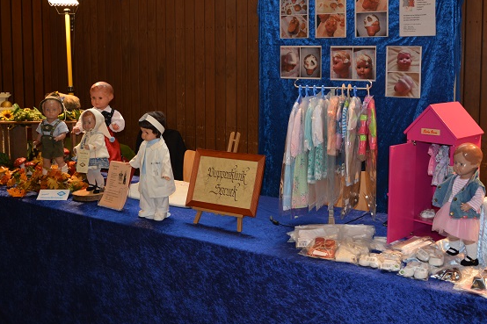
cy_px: 113
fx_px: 527
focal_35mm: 39
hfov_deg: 49.3
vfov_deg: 33.9
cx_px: 290
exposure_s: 1/125
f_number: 3.5
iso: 400
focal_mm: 18
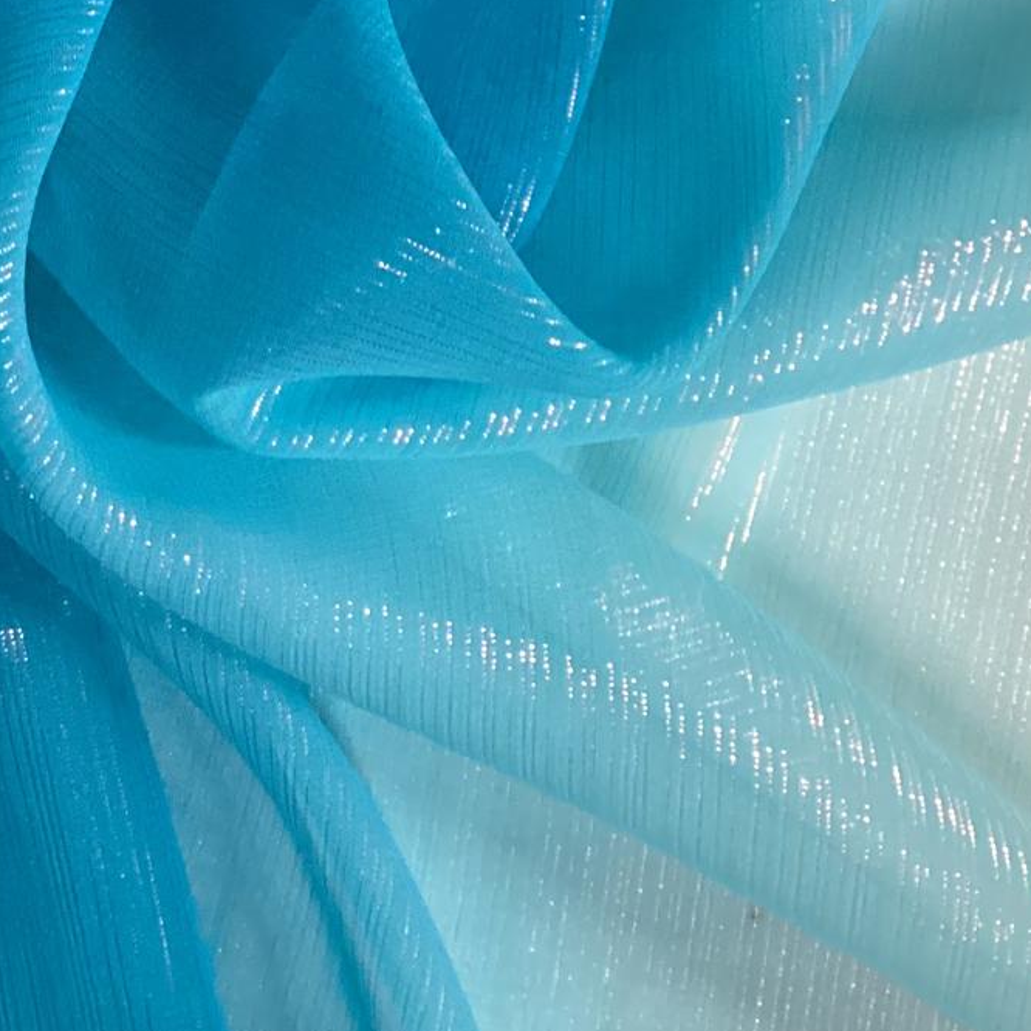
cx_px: 209
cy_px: -36
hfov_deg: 21.6
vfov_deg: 21.1
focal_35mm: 79
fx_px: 2662
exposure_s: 1/60
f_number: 2.4
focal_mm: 3.3
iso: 320
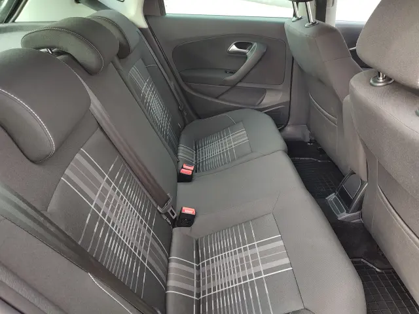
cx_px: 210
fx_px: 278
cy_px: 157
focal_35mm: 23
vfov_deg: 58.9
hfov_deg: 73.9
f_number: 1.8
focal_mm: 5.56
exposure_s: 1/50
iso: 129
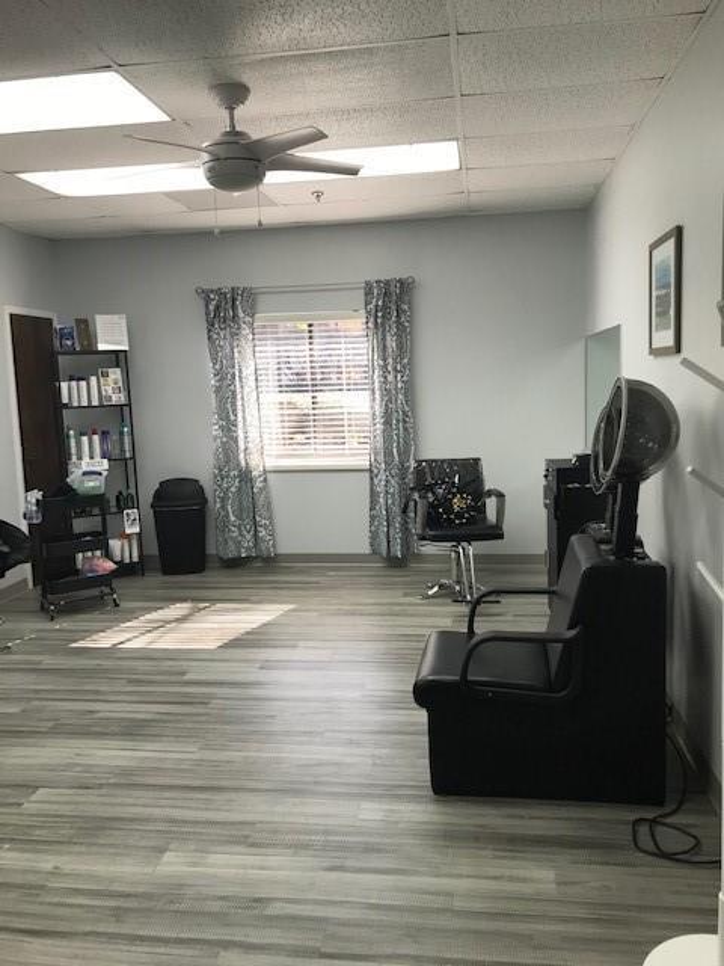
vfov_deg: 63.4
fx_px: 781
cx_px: 362
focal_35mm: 28
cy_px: 483
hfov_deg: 49.7
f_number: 1.8
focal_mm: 3.99
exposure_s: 1/120
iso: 40
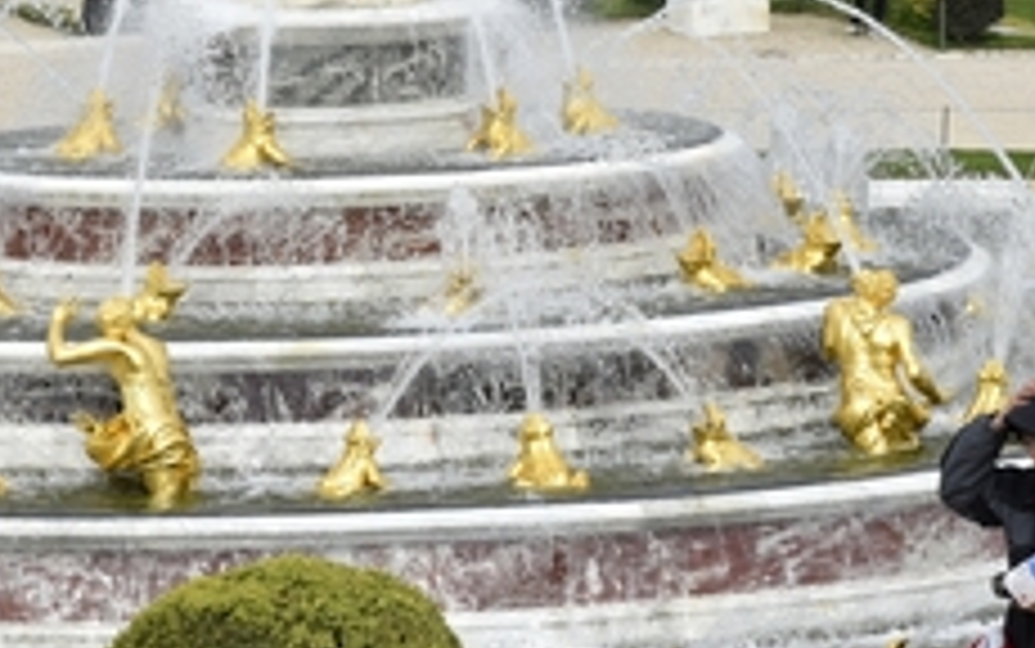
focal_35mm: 319
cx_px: 346
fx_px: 9002
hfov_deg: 6.6
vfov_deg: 4.1
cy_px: 119
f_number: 10
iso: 200
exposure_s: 1/400
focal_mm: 120
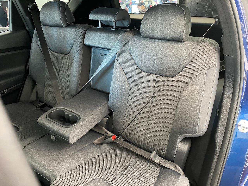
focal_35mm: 26
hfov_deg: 67.3
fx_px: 186
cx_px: 124
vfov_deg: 53.1
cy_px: 93
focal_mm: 4.25
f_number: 1.8
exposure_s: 1/30
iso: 500
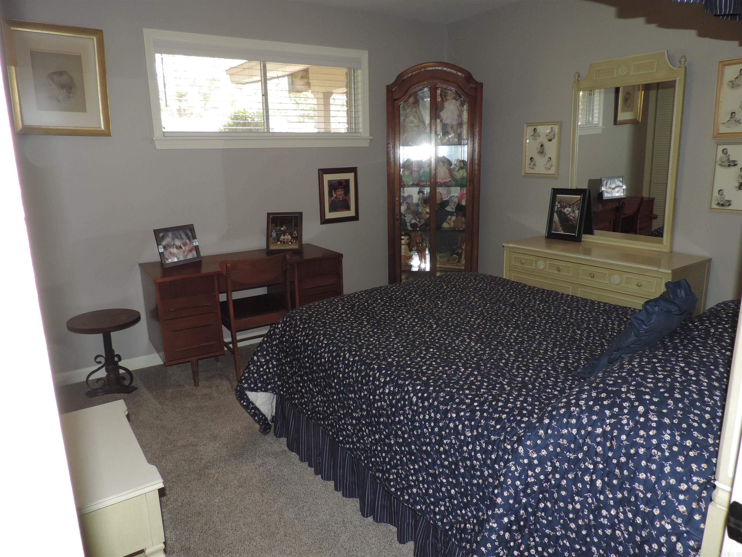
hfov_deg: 71.6
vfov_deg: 56.8
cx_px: 371
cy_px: 278
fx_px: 514
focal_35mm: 24
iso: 200
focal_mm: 4.3
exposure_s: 1/30
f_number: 3
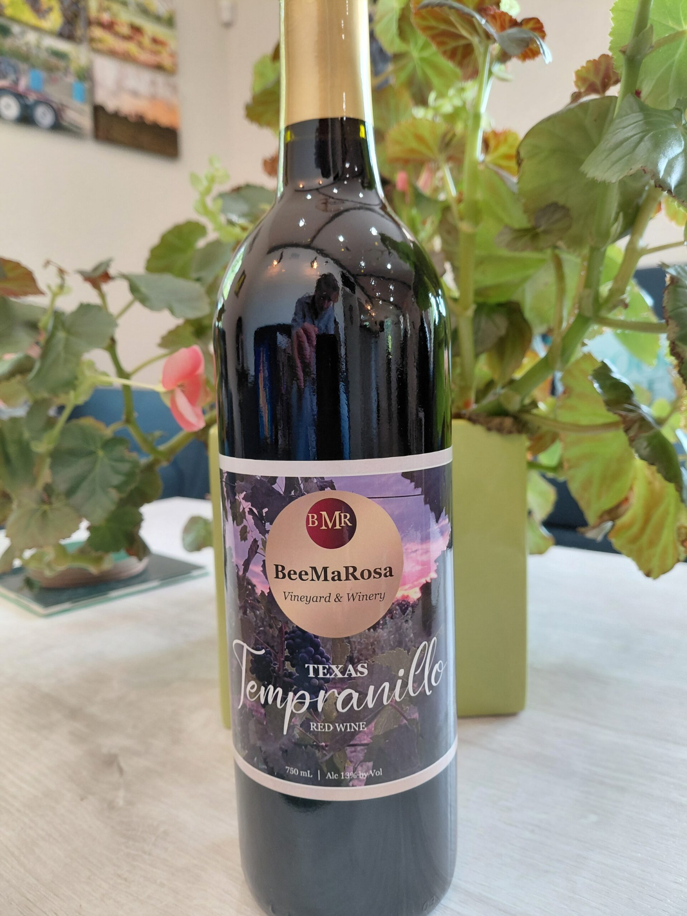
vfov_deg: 69.4
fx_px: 662
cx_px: 344
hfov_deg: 54.9
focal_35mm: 25
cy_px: 458
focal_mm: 4.69
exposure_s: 1/60
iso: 160
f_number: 1.8
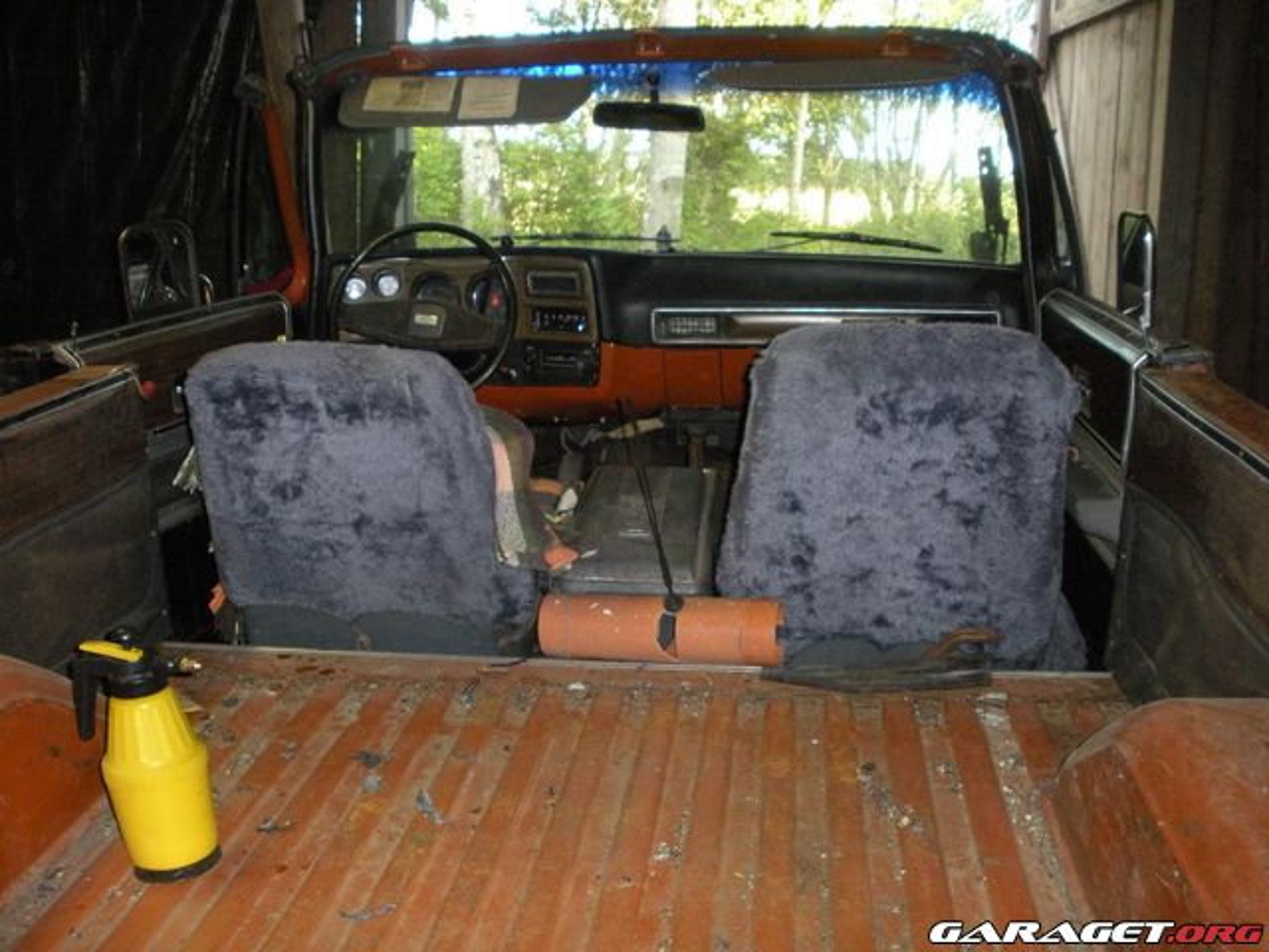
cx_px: 634
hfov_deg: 51.4
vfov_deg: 39.7
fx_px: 1320
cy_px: 476
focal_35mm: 36
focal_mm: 6.3
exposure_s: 1/60
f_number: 3.5
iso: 400
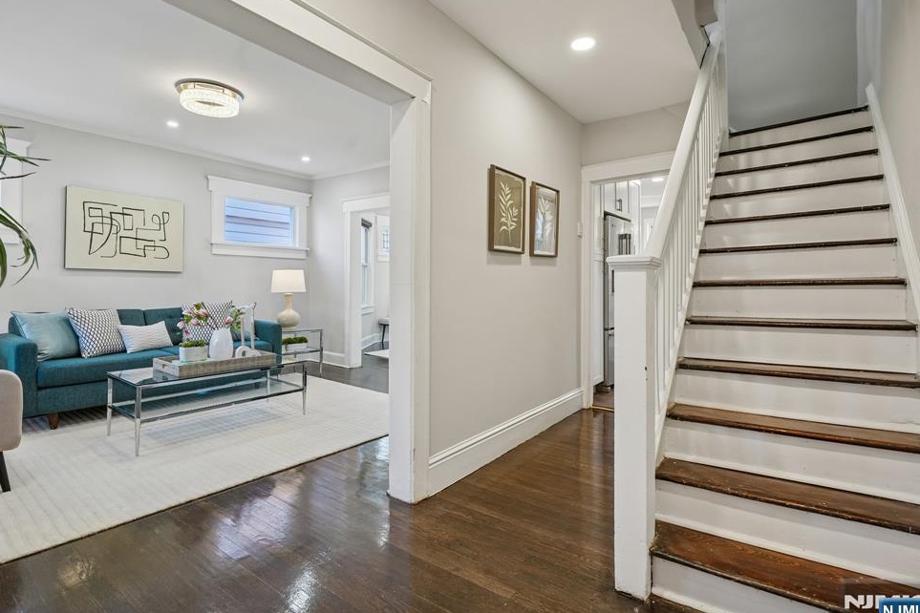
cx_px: 447
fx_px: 434
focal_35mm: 17
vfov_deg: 70.4
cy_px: 299
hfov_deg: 93.3
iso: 500
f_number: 7.1
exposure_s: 1/60
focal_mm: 16
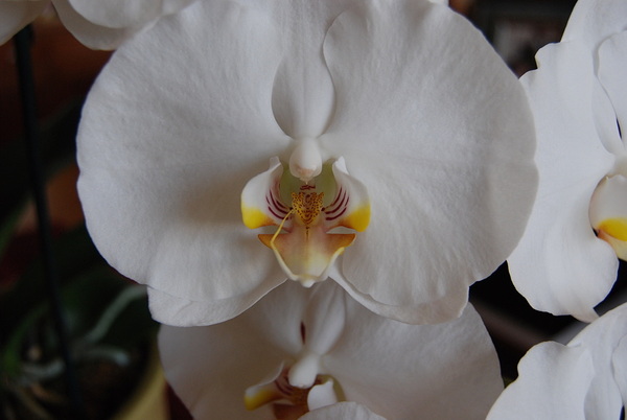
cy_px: 210
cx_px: 314
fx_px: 680
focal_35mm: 39
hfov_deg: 49.5
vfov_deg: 34.3
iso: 400
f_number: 5.6
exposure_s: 1/125
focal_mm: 26
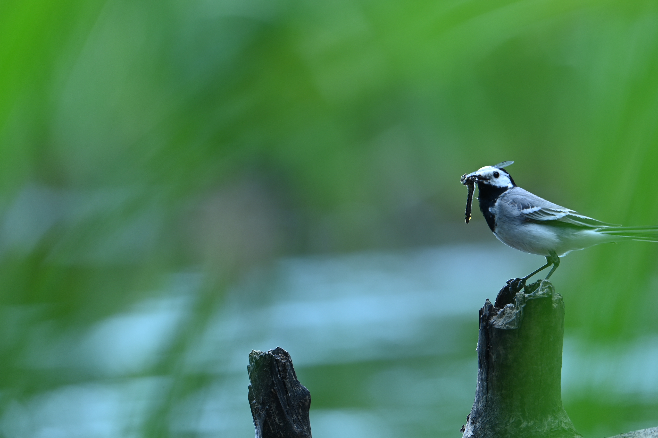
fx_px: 13717
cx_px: 454
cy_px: 114
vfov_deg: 1.8
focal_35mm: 751
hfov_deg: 2.7
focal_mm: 500
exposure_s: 1/100
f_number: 6.7
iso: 180
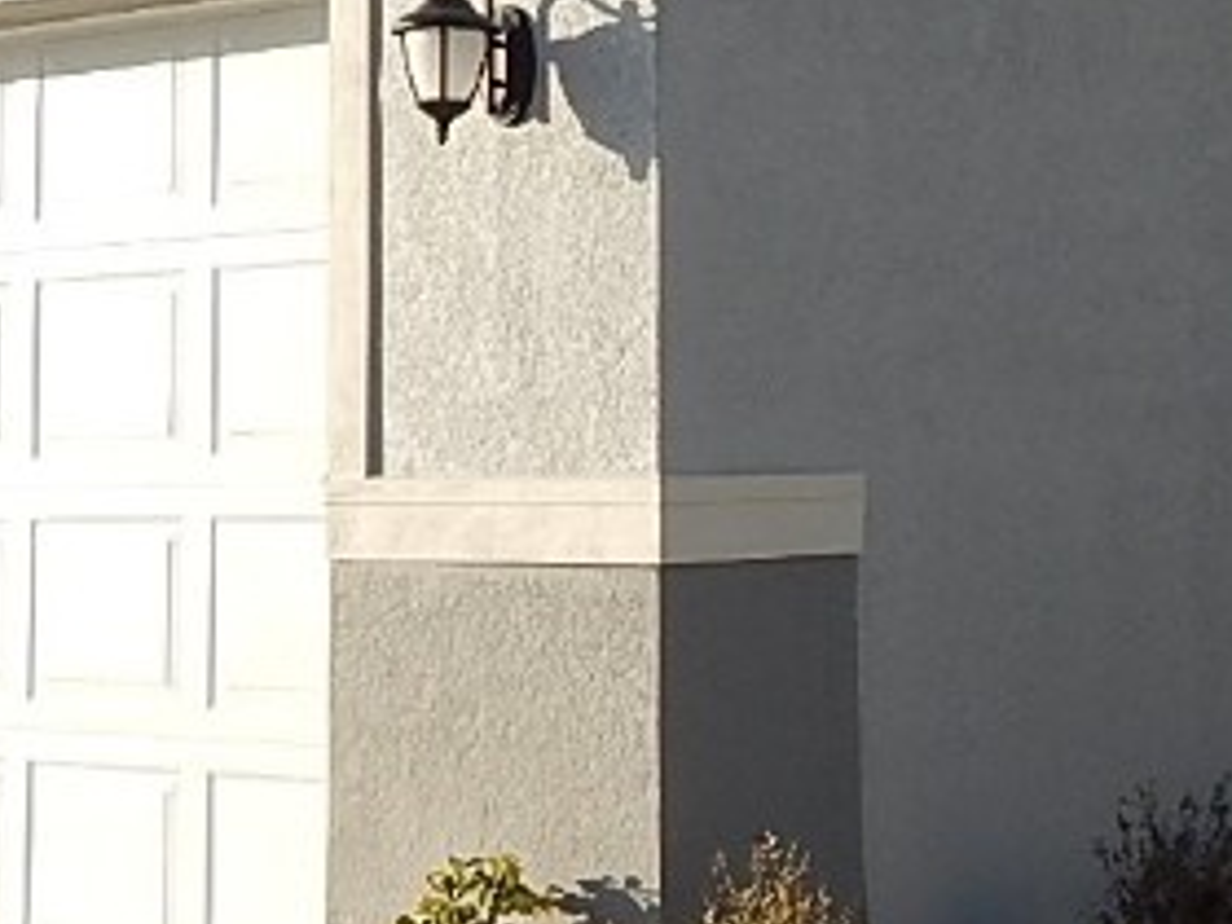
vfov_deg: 17.4
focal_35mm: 84
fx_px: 2990
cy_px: 128
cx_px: 999
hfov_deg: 22.9
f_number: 3
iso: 125
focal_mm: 4
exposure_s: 1/1500
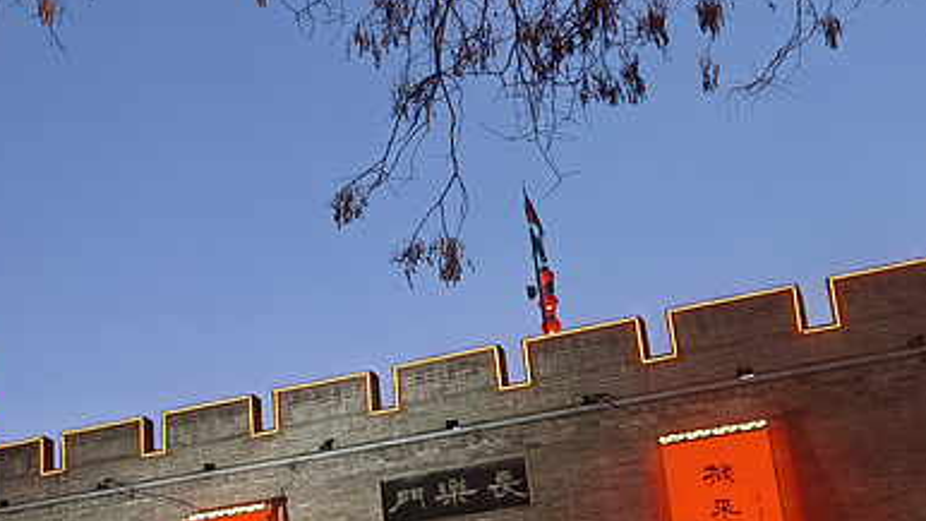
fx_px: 1498
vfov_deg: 19.6
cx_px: 5
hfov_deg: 31.8
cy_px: 382
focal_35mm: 61
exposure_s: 1/50
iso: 160
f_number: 1.9
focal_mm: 6.71
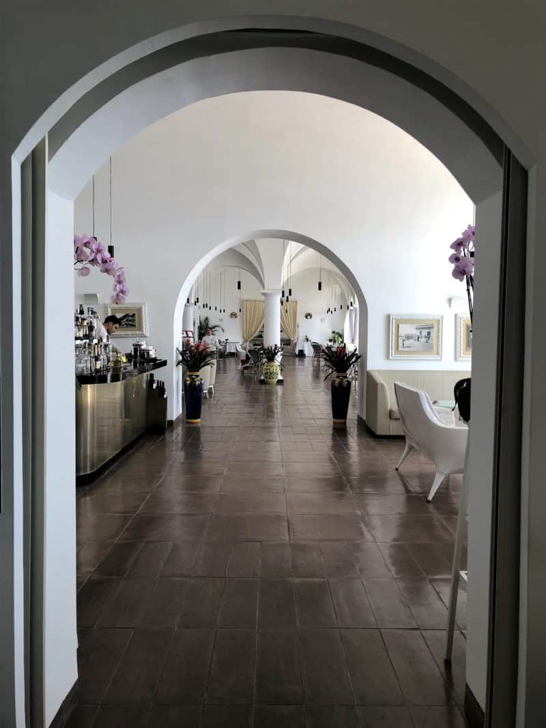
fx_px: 589
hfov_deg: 49.7
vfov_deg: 63.4
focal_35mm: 28
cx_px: 273
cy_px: 364
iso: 25
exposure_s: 1/100
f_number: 1.8
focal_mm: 3.99
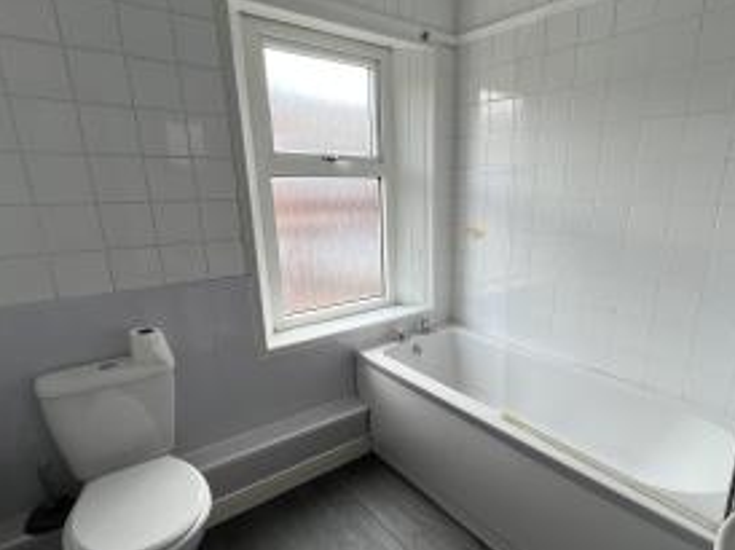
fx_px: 403
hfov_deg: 84.1
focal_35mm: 19
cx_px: 424
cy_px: 309
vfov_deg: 68.3
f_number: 1.8
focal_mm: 1.57
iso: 32
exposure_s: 1/99
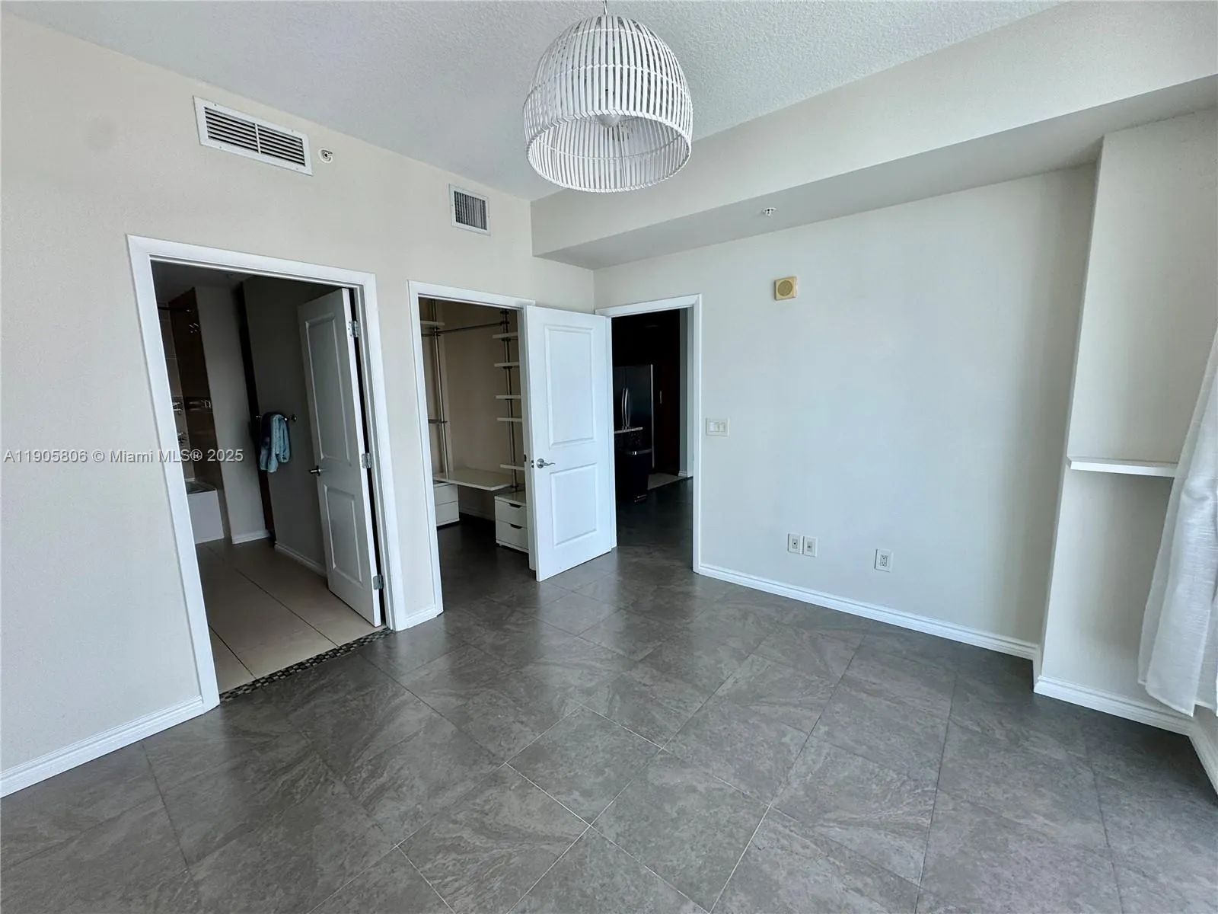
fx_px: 493
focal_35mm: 14
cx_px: 609
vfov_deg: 85.7
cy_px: 457
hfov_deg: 102.1
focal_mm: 2.22
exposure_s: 1/158
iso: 40
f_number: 2.2
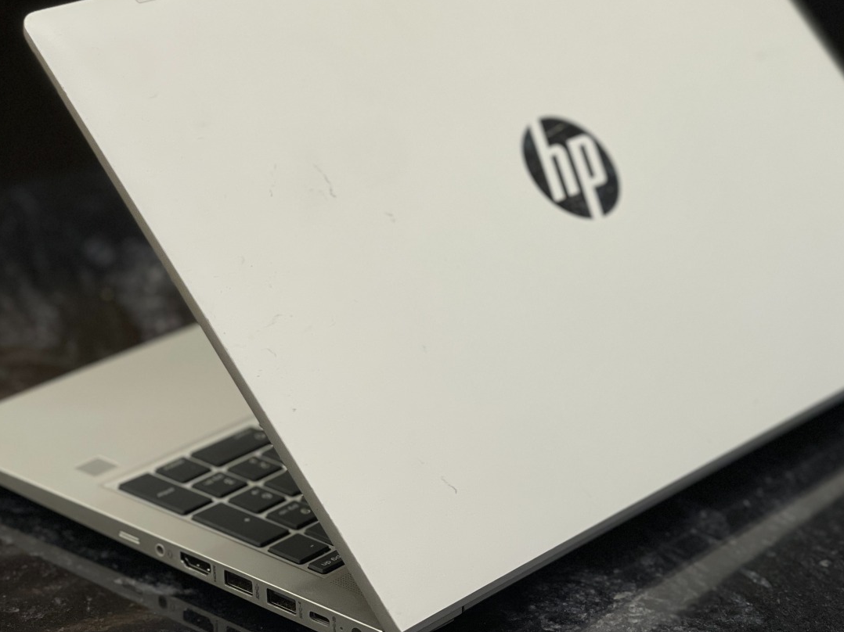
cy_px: 267
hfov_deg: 20.6
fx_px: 2316
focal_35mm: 95
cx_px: 480
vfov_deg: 15.5
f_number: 2.2
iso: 100
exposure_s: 1/121
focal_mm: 7.5
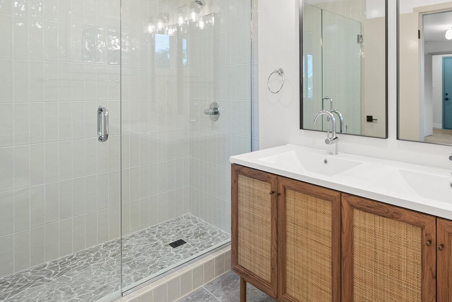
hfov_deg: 74.1
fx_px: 276
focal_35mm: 22
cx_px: 327
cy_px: 90
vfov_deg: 55.5
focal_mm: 12
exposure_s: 1/10
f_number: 4
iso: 250
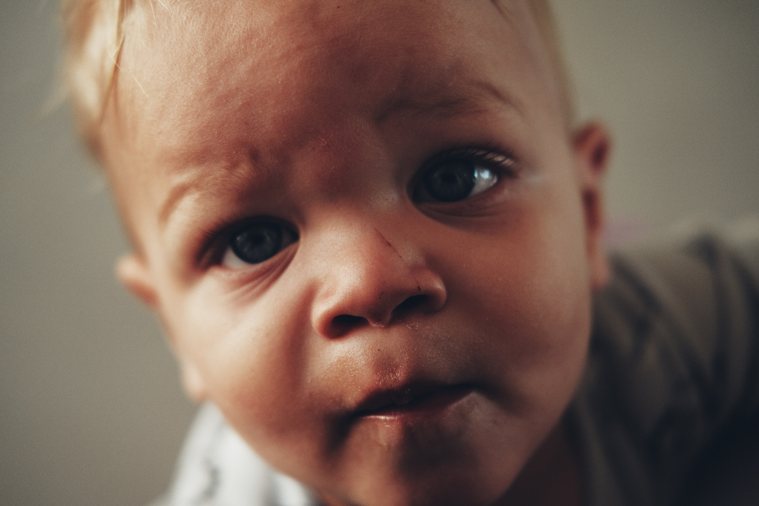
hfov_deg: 37.5
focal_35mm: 53
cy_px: 253
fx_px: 1117
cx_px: 380
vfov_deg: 25.5
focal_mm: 35
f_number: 2.2
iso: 160
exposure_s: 1/500
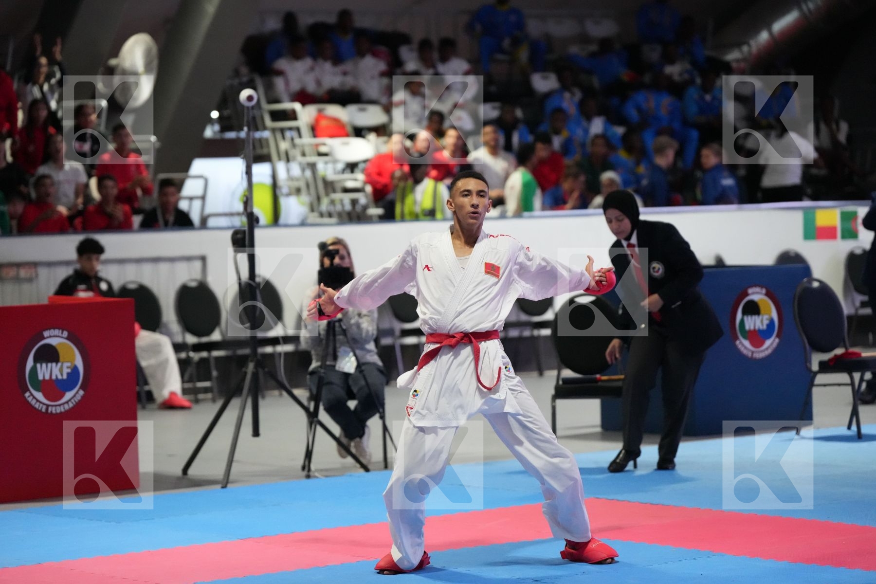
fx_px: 2968
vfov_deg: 11.2
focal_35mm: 122
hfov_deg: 16.8
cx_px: 438
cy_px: 292
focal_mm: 122
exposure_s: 1/800
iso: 10000
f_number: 2.8
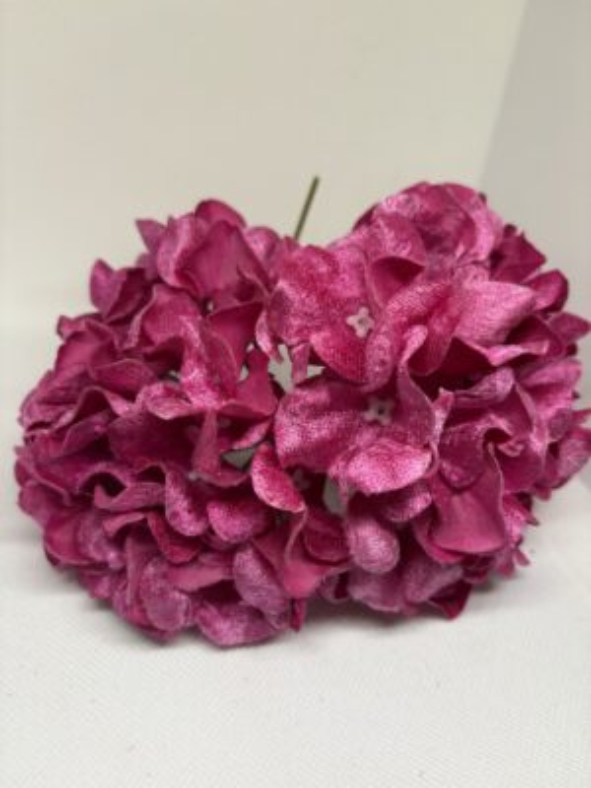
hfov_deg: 53.1
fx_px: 592
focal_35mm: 26
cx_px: 296
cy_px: 394
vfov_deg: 67.3
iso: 32
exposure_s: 1/121
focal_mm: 5.96
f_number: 1.6
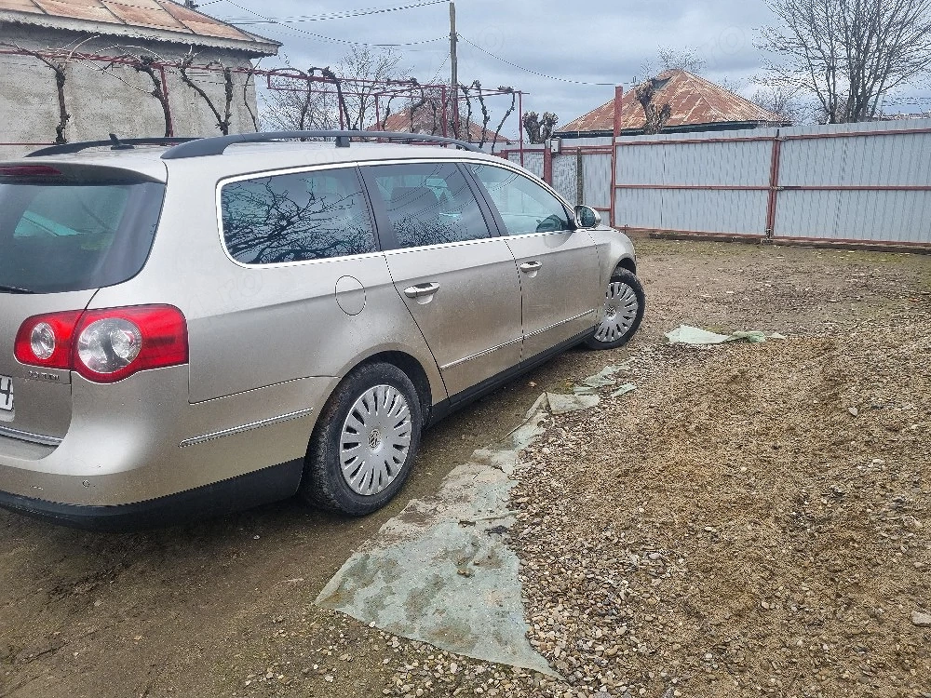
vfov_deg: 53.1
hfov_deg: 67.3
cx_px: 466
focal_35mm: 26
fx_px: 699
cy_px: 349
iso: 50
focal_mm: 5.4
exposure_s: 1/526
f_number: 1.8
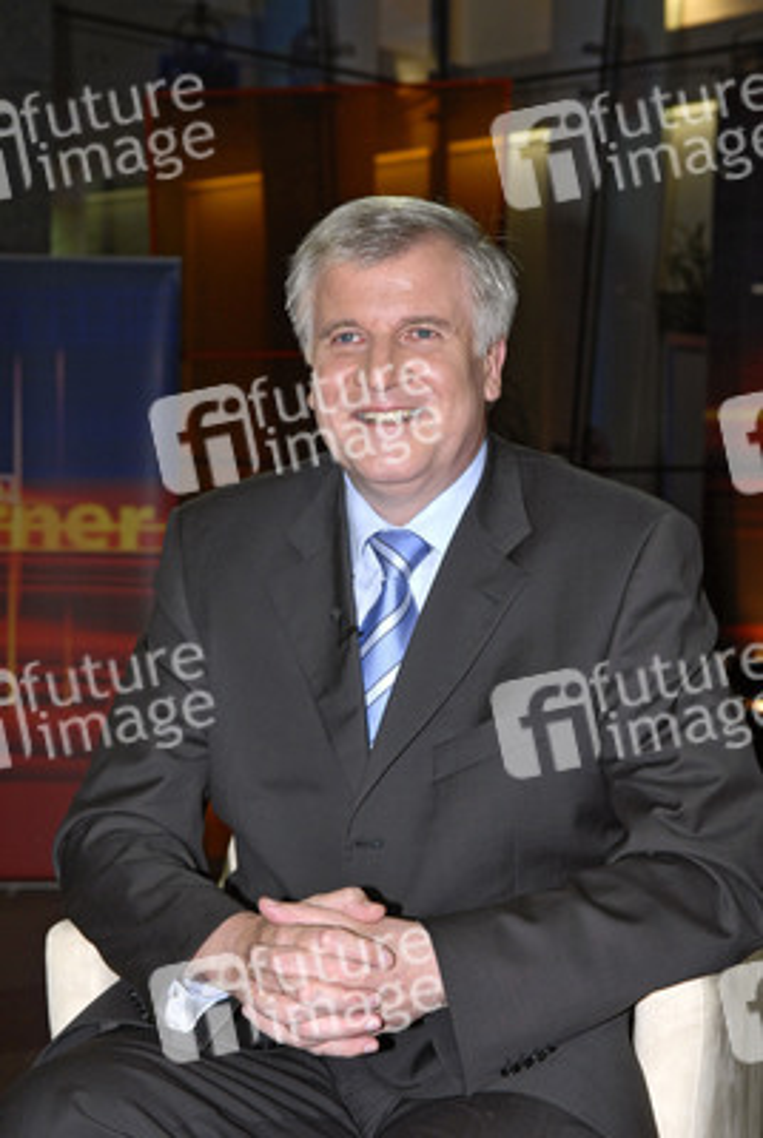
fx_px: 2376
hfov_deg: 18.2
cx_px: 382
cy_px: 569
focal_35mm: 75
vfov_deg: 27.0
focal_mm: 50
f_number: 5.6
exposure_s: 1/125
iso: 400
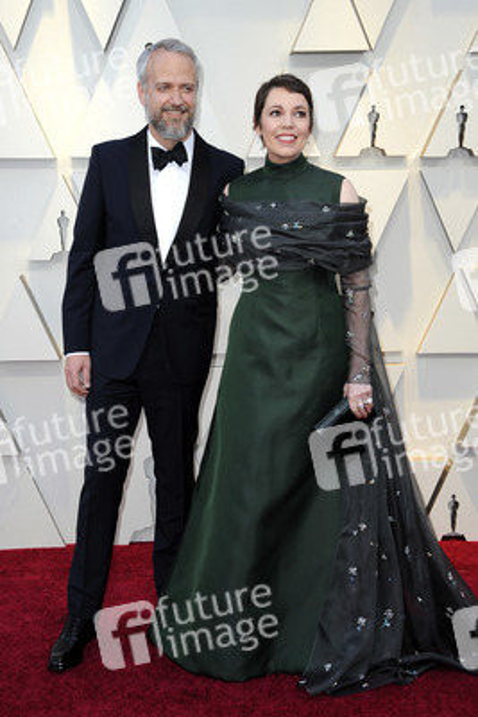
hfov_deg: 27.0
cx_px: 239
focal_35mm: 50
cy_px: 358
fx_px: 995
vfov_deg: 39.6
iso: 1000
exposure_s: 1/250
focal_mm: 50
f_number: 7.1
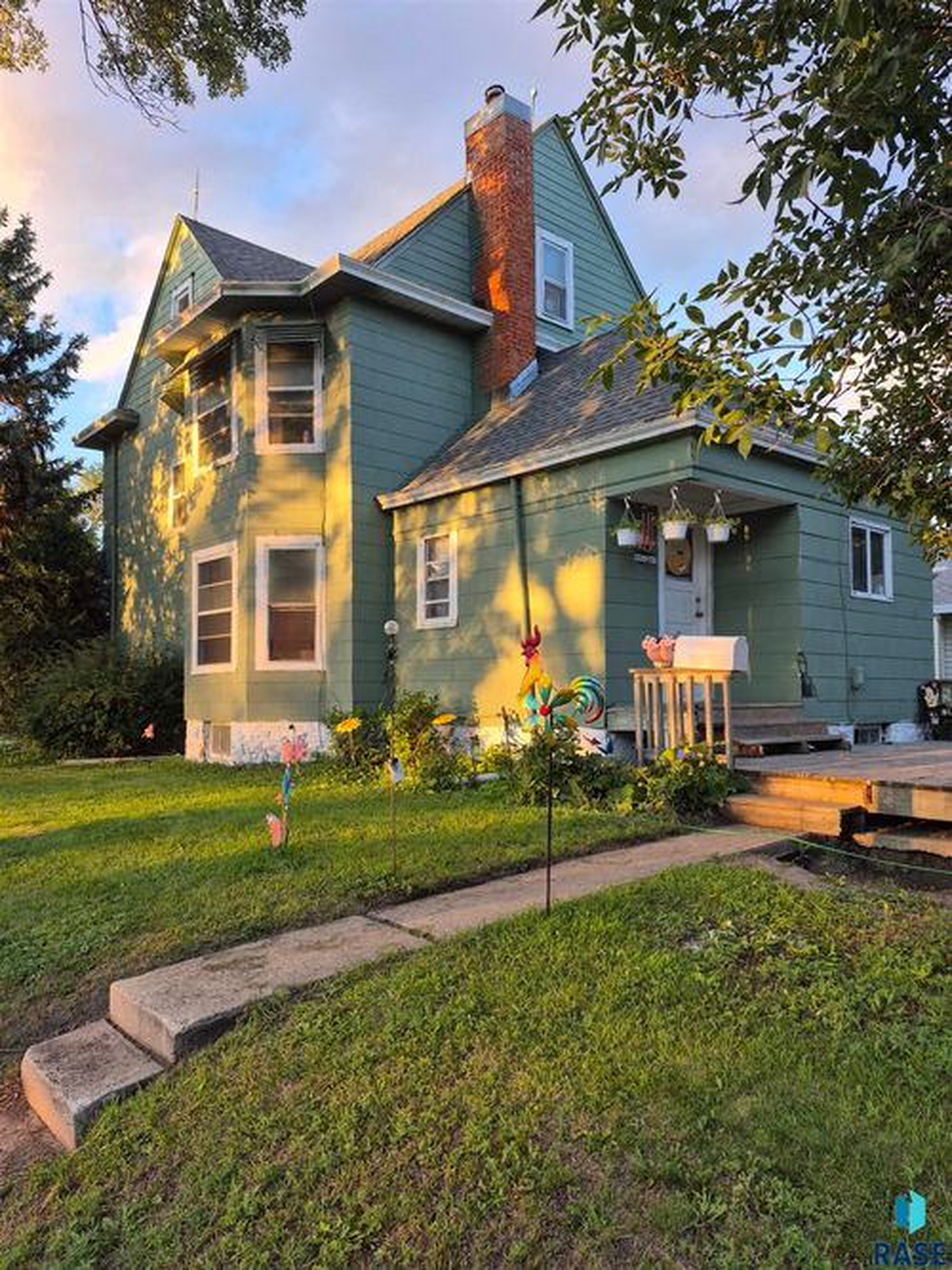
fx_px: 844
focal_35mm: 23
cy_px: 635
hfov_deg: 58.9
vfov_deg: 73.9
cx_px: 476
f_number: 1.8
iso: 32
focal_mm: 5.4
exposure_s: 1/120
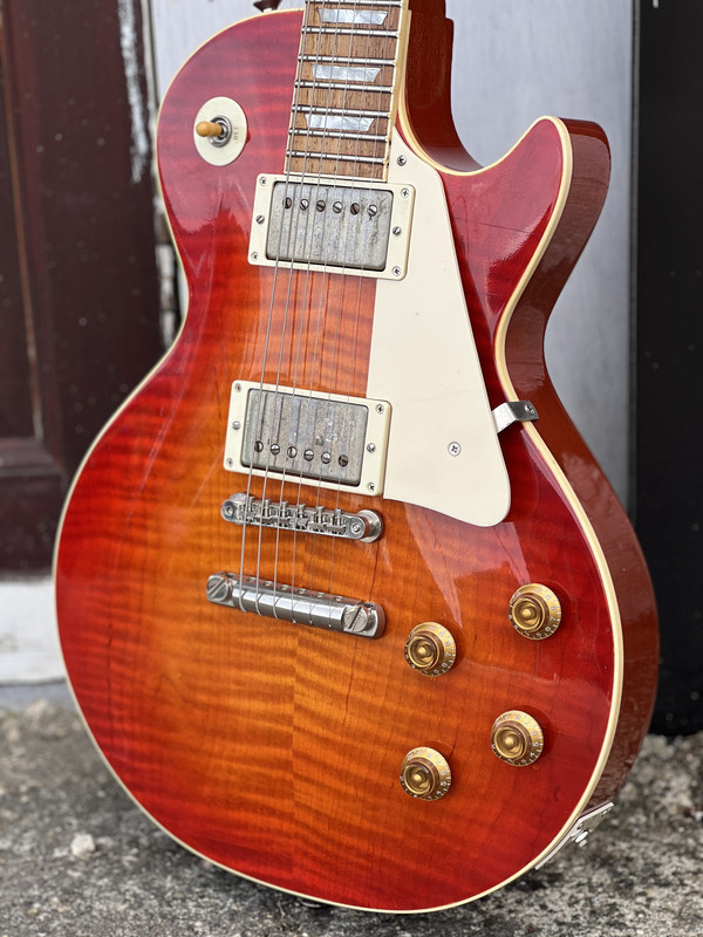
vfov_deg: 25.3
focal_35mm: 77
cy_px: 468
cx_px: 352
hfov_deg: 19.1
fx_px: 2085
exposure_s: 1/151
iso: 20
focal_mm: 9
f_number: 2.8
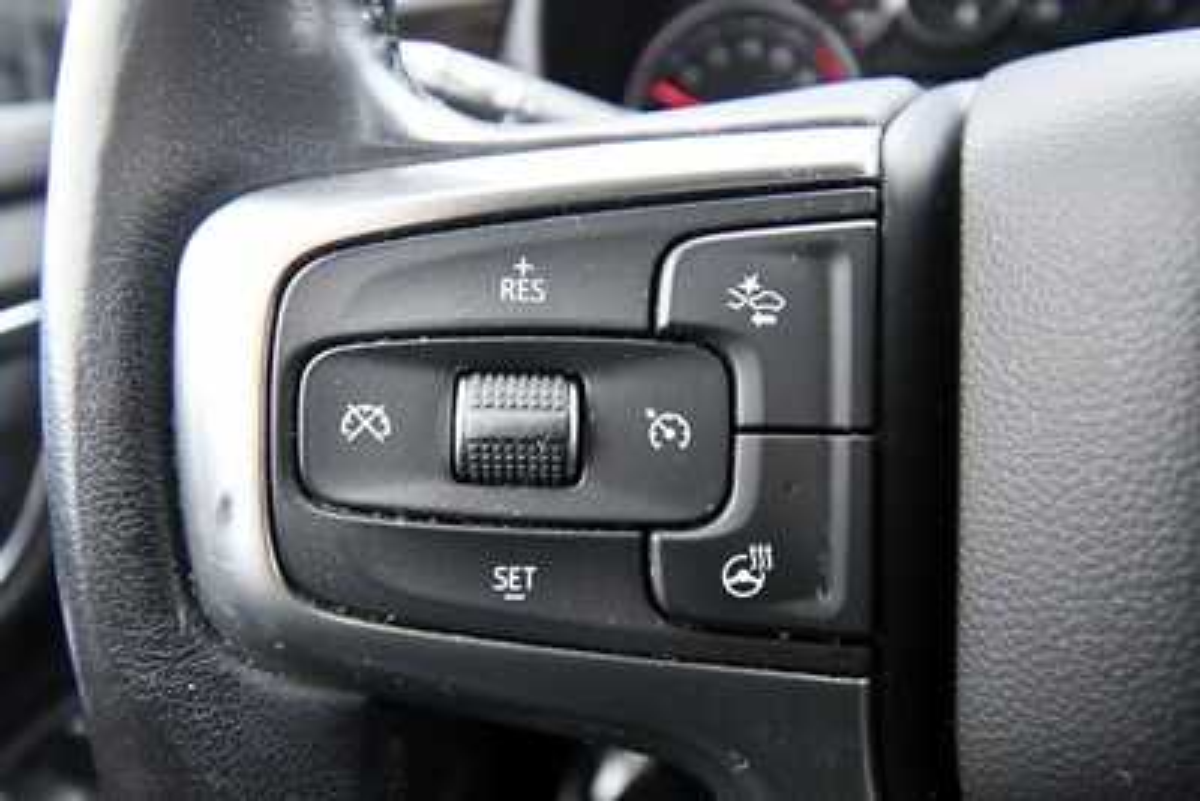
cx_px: 600
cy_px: 400
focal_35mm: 21
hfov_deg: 81.2
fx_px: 700
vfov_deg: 59.5
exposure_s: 1/125
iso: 2000
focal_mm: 14
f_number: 5
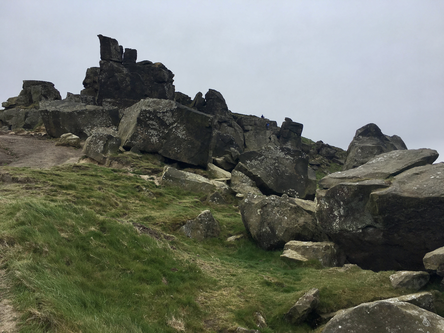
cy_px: 166
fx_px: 372
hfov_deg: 61.7
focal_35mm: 29
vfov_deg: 48.2
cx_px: 222
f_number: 2.2
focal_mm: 4.15
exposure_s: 1/1202
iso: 25
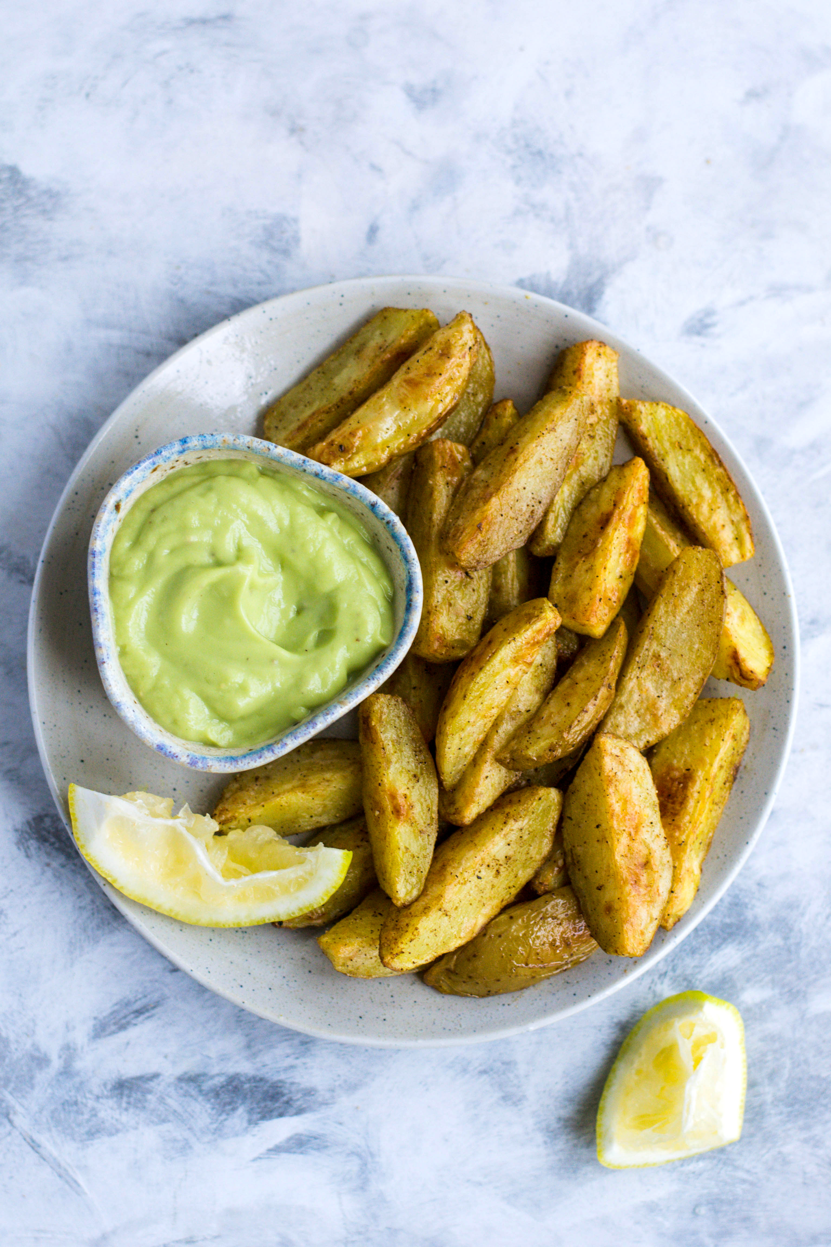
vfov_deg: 27.0
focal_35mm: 75
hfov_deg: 18.2
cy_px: 624
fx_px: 2597
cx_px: 416
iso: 400
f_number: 3.5
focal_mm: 50
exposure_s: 1/60
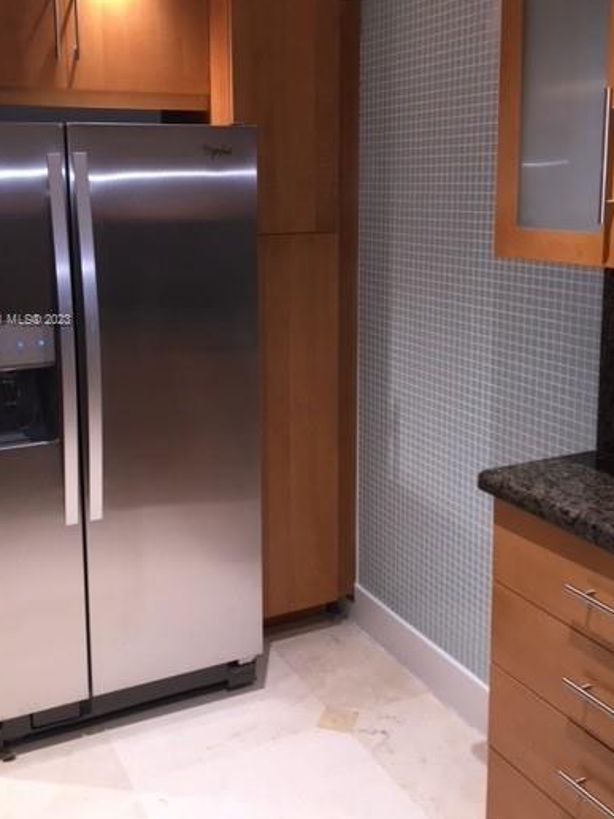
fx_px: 851
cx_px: 270
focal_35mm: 36
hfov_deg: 39.6
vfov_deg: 51.0
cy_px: 321
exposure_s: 1/30
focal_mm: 4.15
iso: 80
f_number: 2.2
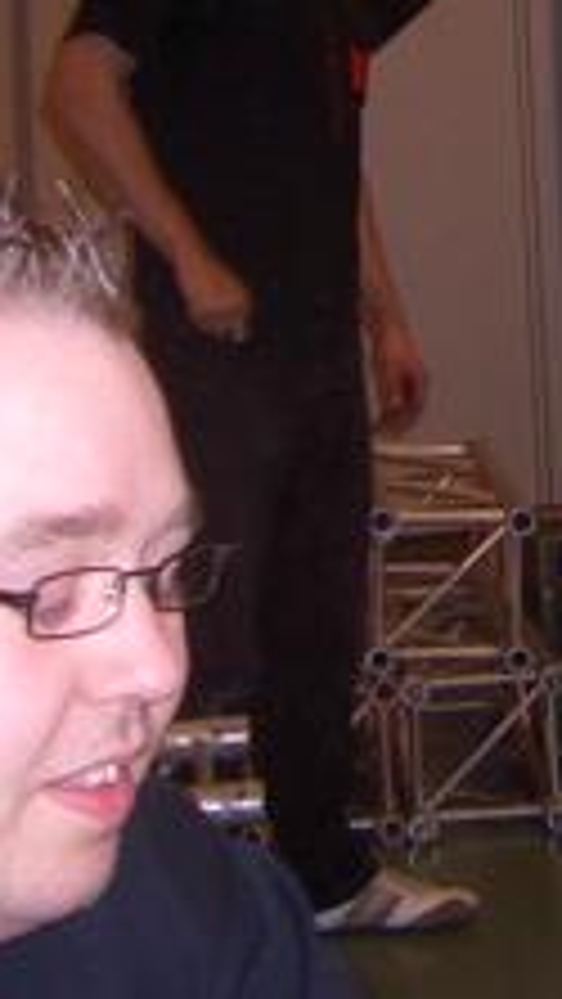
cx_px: 710
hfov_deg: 10.8
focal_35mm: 110
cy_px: 0
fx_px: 2912
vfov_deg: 18.9
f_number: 2.6
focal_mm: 5.8
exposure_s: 1/60
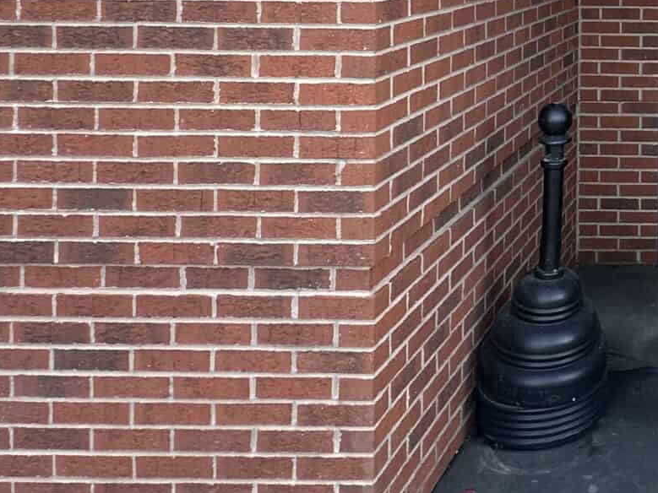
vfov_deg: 28.4
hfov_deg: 33.8
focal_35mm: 46
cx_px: 781
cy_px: -58
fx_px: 874
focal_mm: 2.22
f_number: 2.2
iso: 50
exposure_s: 1/99
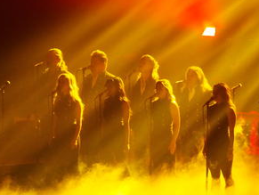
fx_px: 3476
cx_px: 134
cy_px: 68
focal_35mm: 464
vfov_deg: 3.2
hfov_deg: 4.3
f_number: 2.8
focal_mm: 64.3
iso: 800
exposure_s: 1/125
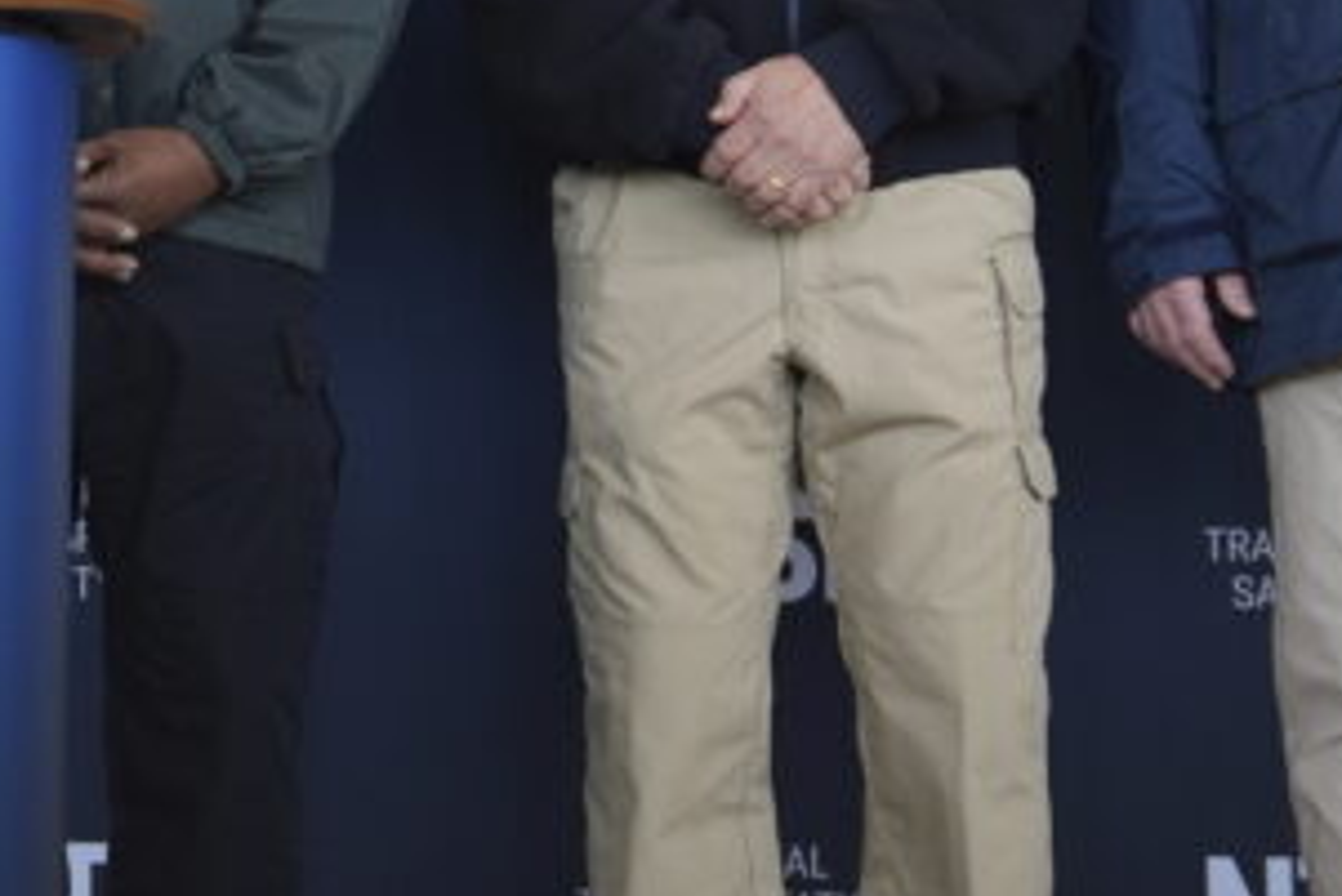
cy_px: -65
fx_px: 3804
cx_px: -161
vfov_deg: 13.2
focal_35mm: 102
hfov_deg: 19.1
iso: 800
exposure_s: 1/400
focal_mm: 30
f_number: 2.8
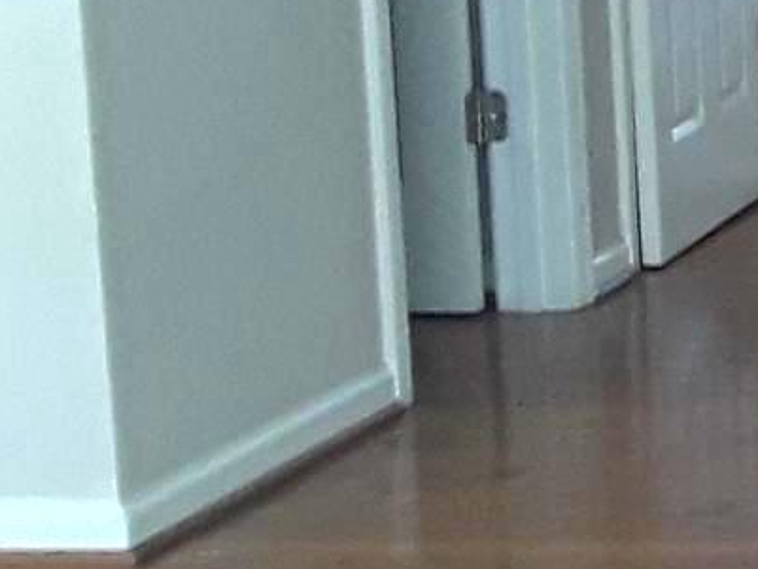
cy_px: 127
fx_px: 3023
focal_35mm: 138
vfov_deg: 10.7
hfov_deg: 11.5
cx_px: 1902
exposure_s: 1/30
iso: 50
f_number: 1.9
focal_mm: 2.91
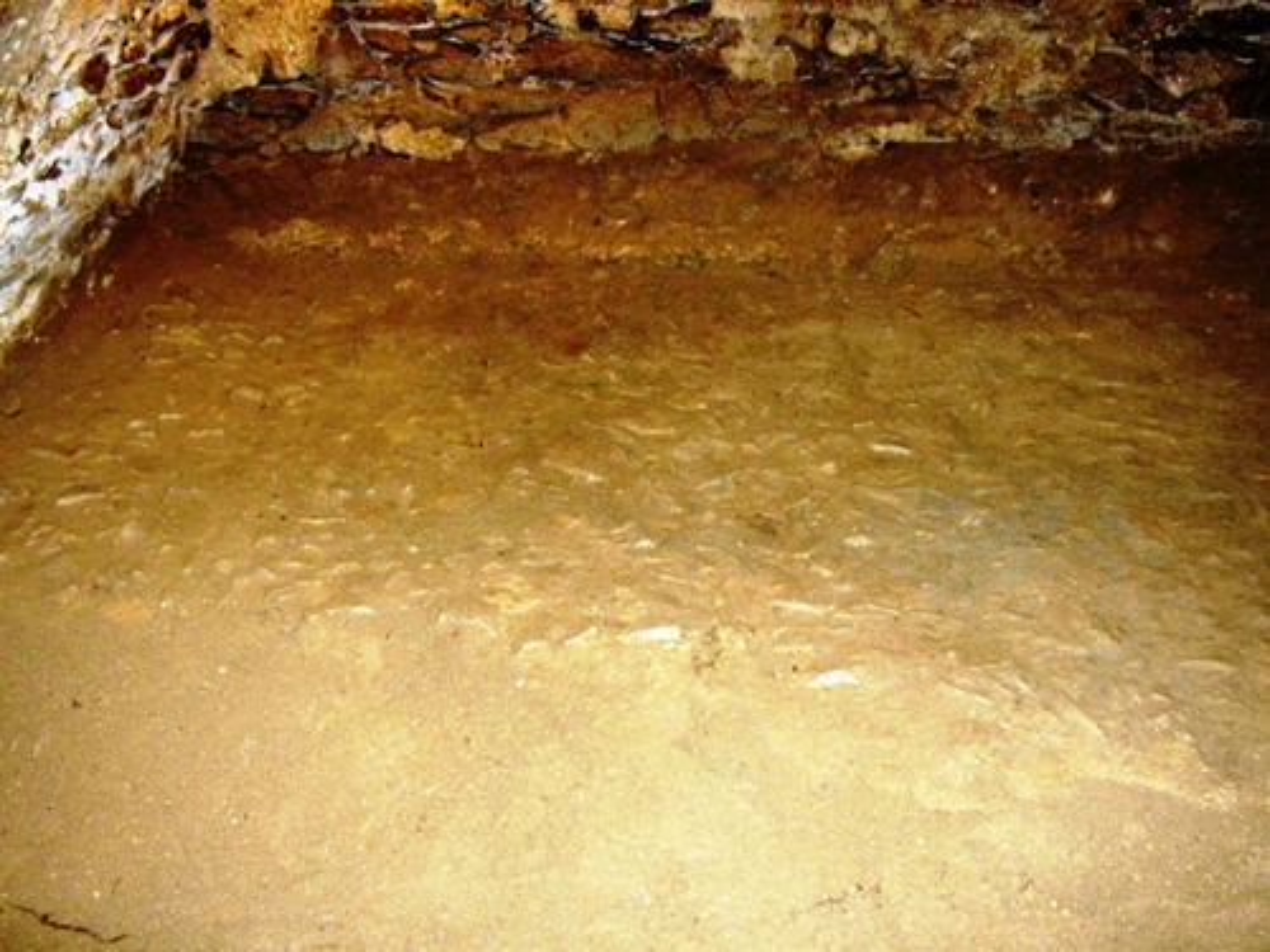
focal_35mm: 30
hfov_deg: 60.0
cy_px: 476
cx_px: 635
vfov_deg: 46.8
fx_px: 1101
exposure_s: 1/30
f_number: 2.9
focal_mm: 5.8
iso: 183
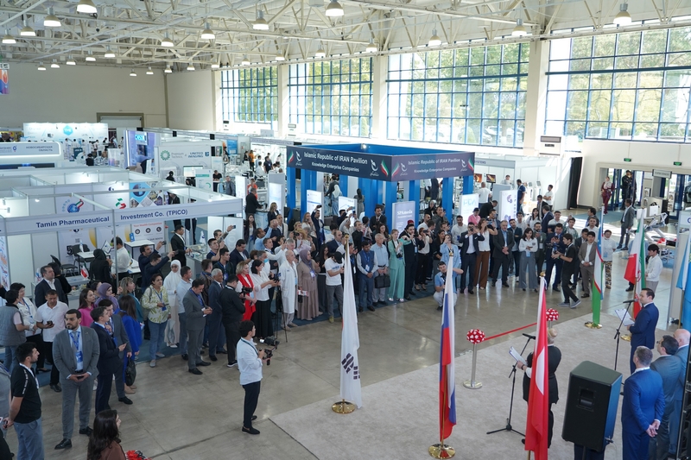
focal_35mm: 31
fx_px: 595
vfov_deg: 42.3
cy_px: 230
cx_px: 346
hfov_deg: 60.3
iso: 1250
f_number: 4
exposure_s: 1/100
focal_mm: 31
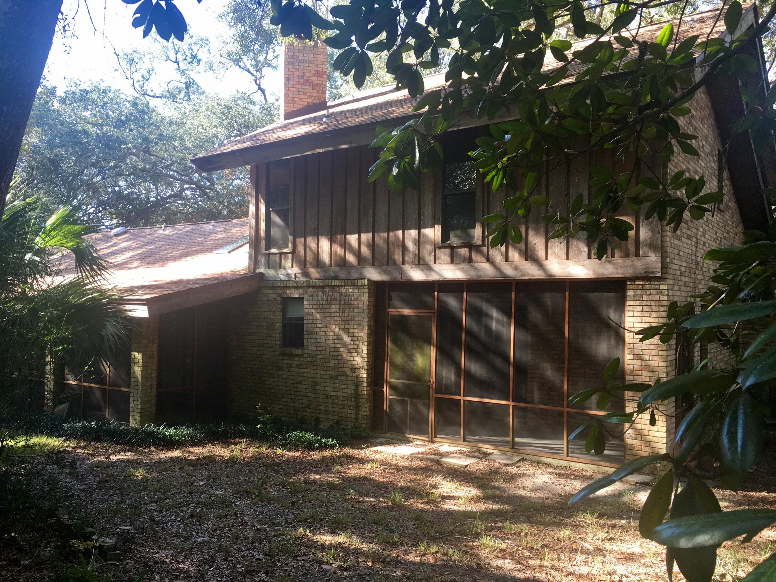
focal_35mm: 29
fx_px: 650
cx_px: 388
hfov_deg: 61.7
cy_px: 291
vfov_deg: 48.2
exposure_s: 1/120
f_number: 2.2
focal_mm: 4.15
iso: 32
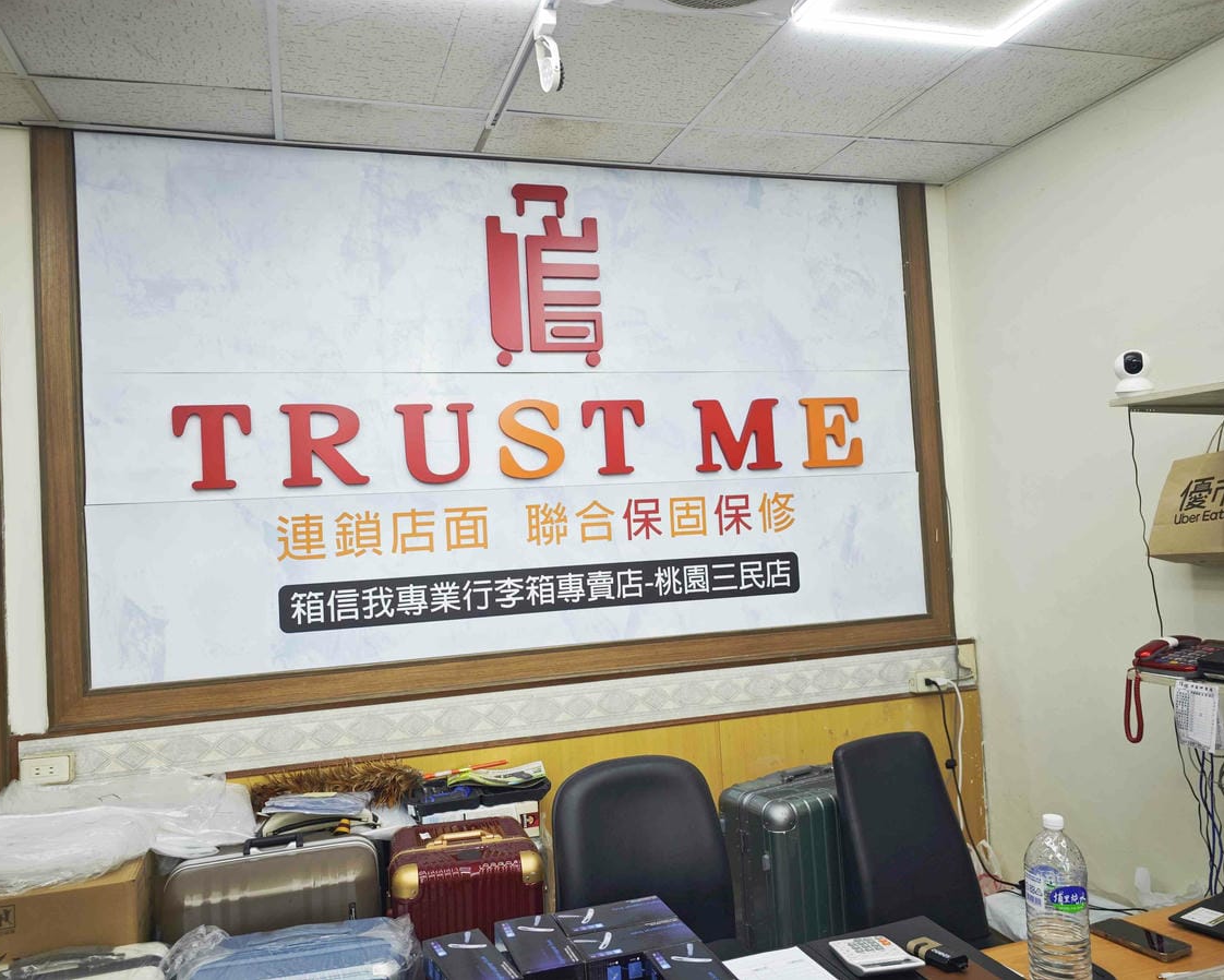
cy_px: 490
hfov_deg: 70.3
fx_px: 870
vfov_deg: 58.8
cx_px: 591
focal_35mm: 24
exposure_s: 1/120
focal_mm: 8.72
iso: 200
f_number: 2
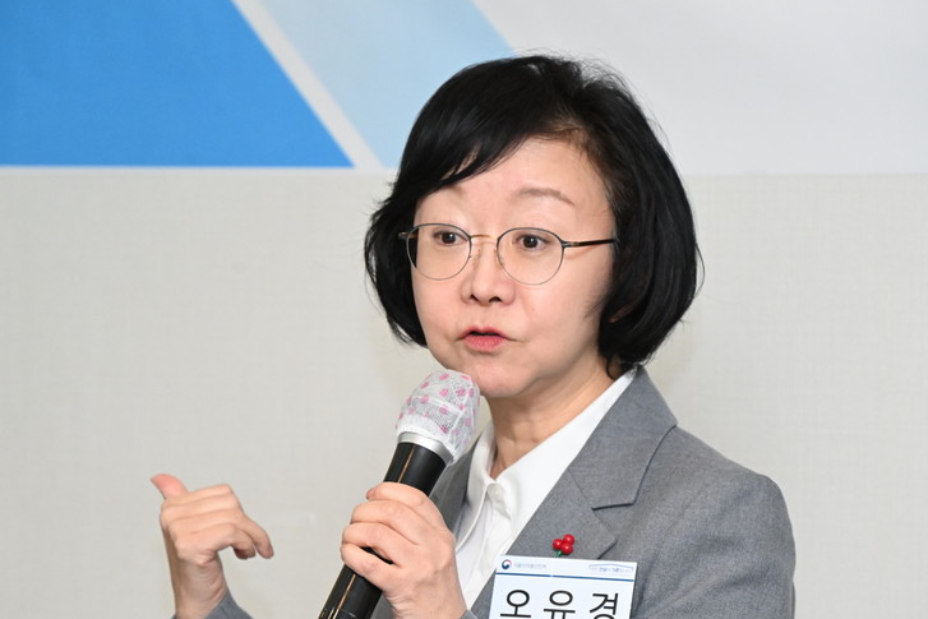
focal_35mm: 198
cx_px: 449
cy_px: 385
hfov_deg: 10.4
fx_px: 5105
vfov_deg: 6.9
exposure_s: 1/200
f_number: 6.3
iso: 6400
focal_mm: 150
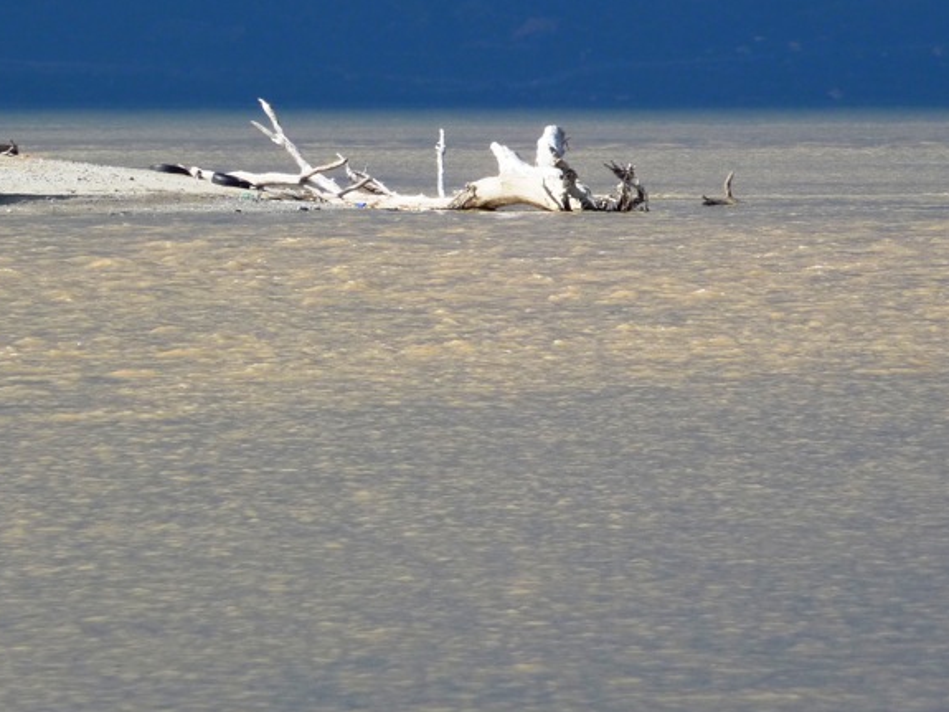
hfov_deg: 4.0
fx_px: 13677
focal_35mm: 499
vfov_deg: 3.0
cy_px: 226
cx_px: 480
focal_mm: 47
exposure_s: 1/500
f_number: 4.9
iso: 100
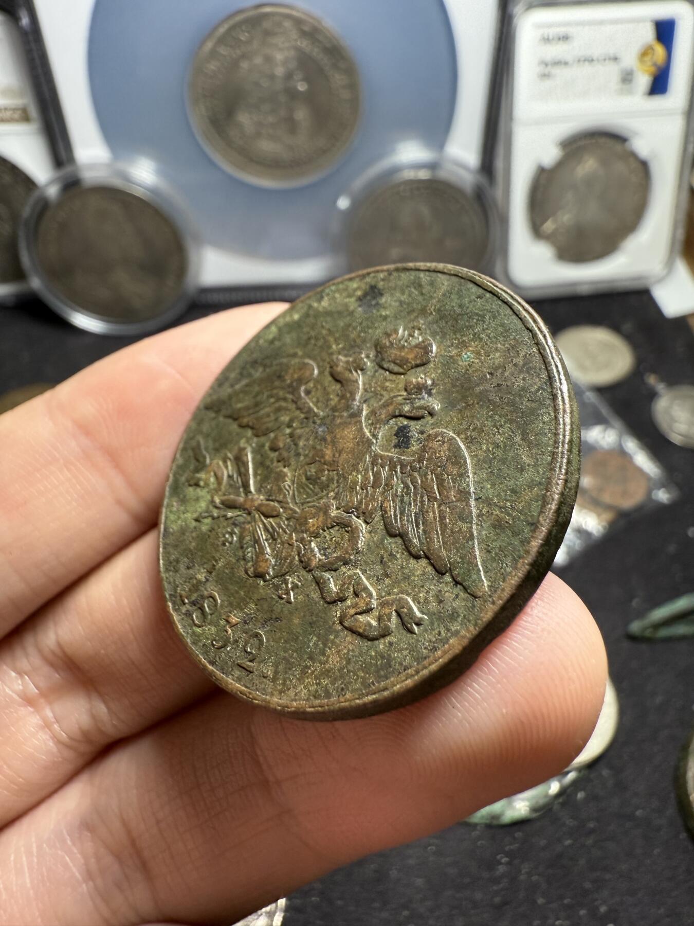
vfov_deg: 71.6
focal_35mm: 24
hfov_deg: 56.8
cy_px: 463
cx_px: 347
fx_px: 642
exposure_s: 1/99
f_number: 2.2
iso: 160
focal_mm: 2.22
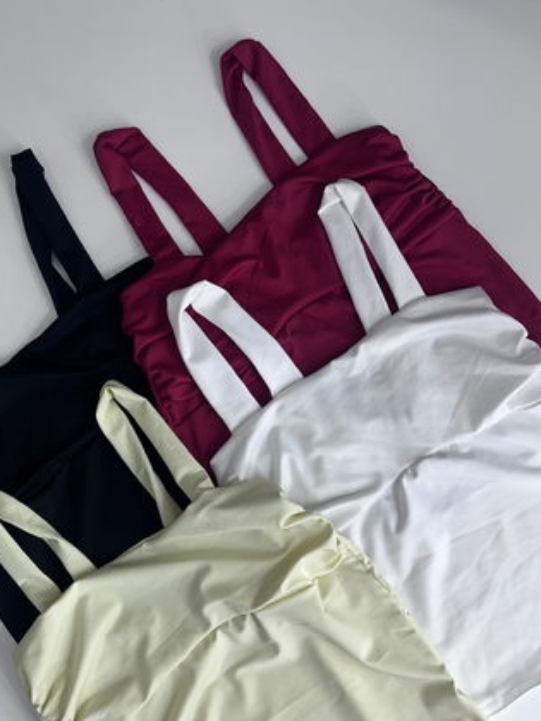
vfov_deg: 54.8
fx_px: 688
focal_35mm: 33
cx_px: 210
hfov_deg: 42.7
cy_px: 445
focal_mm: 5.1
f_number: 1.6
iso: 40
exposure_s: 1/100
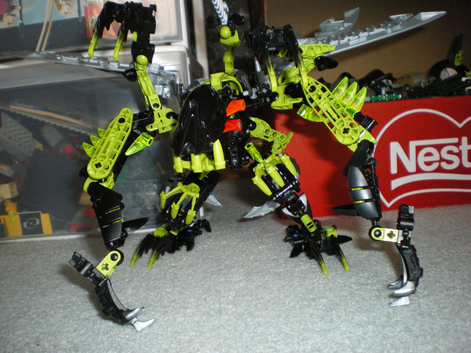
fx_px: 490
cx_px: 236
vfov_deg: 39.7
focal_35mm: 36
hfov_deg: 51.4
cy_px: 176
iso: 320
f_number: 3.1
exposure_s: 1/50
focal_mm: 6.3
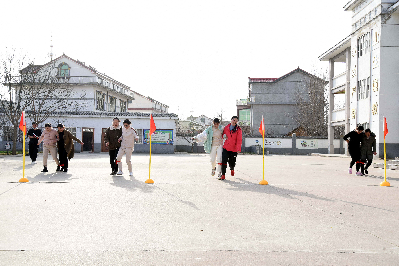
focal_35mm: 32
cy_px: 133
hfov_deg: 58.7
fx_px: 355
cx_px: 200
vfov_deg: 41.1
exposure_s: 1/400
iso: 500
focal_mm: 32
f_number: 8
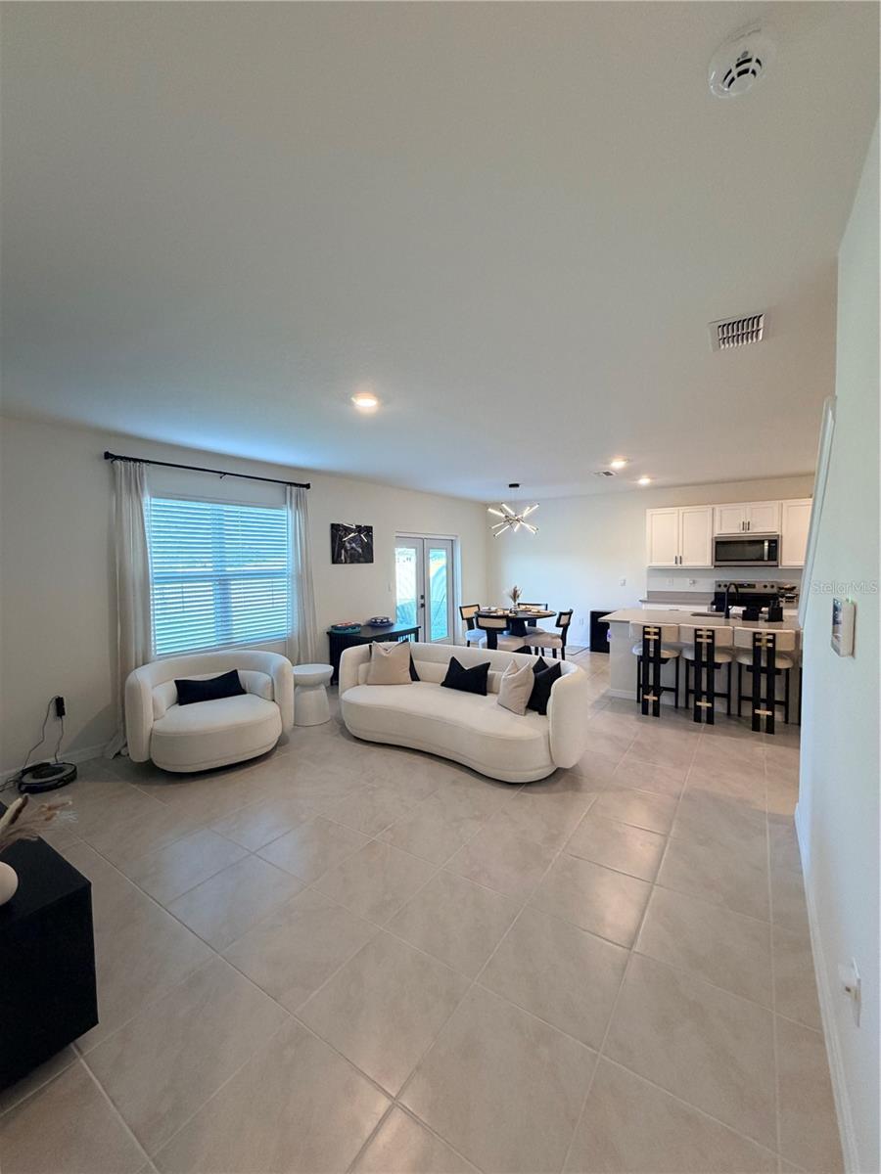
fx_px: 475
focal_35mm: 14
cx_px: 440
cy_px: 587
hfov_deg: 85.7
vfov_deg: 102.1
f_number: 2.2
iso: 160
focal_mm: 2.22
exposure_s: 1/60
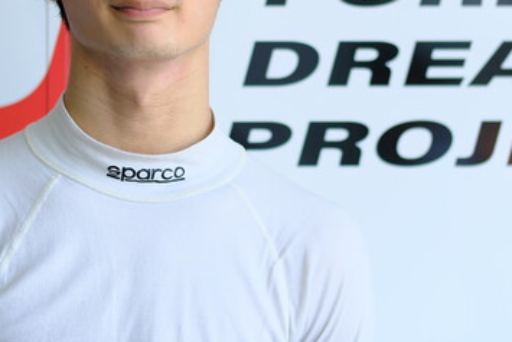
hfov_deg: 13.5
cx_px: 291
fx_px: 2163
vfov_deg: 9.0
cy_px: 72
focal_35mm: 152
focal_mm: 50
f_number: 2
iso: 320
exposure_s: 1/1250
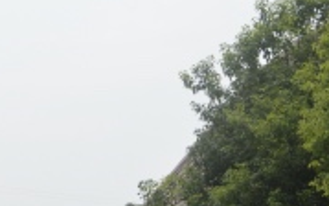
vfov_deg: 10.2
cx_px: -31
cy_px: 347
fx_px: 1103
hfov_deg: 16.5
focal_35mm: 123
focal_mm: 24
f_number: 6.3
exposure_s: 1/200
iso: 100
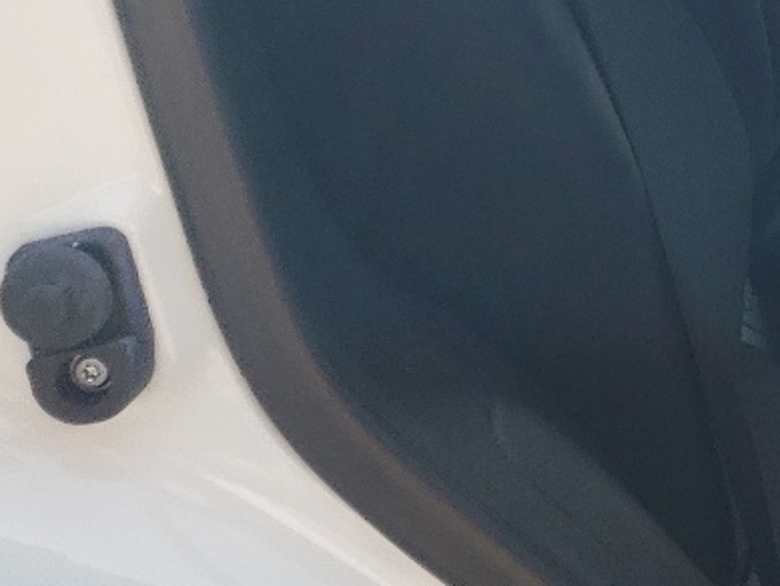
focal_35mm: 107
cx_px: 1366
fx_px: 2412
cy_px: -393
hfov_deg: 15.9
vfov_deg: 12.8
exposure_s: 1/833
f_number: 1.5
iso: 50
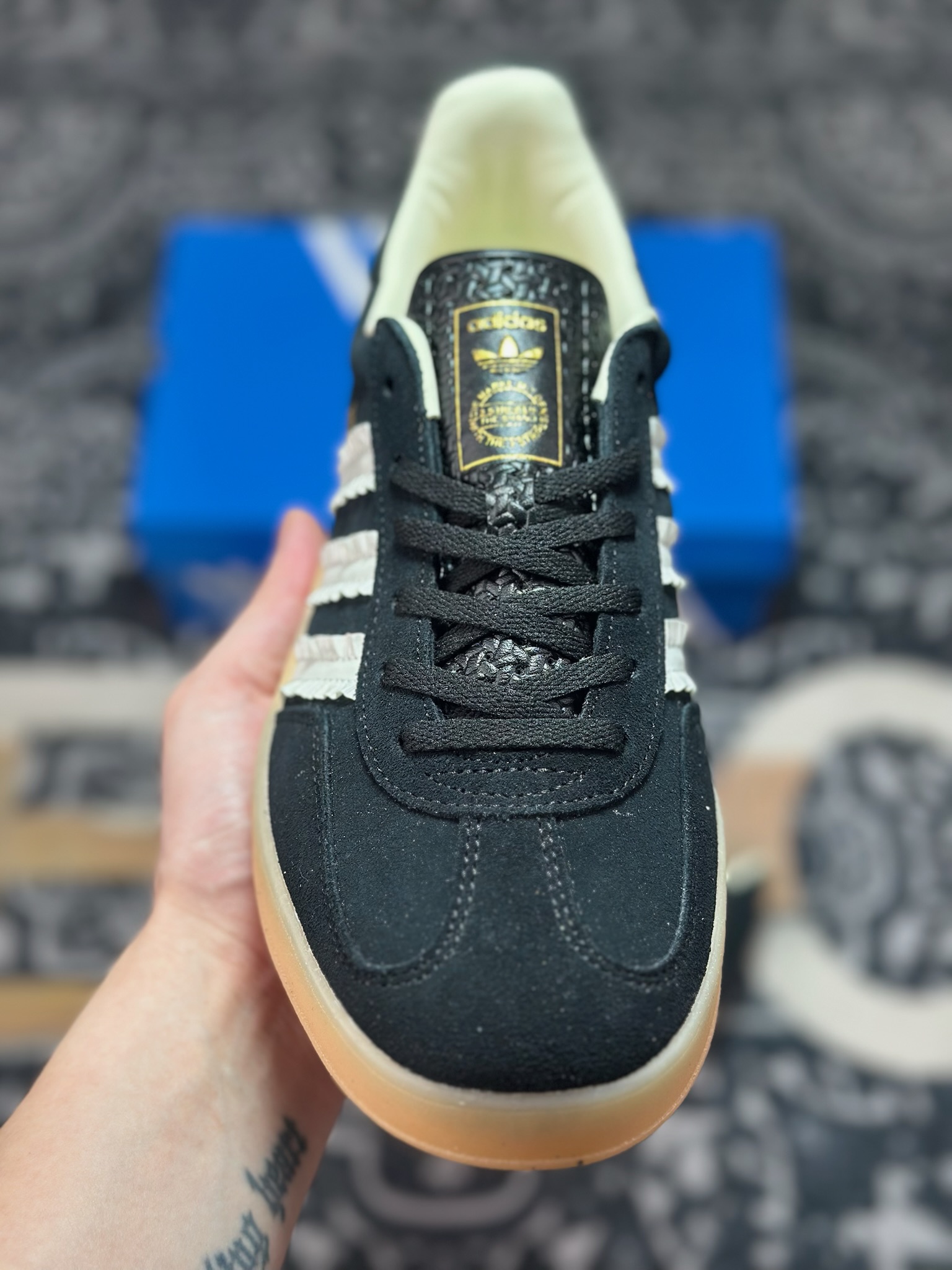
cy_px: 635
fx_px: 1760
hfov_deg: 30.3
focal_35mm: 48
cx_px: 476
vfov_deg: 39.7
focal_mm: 6.86
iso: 80
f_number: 1.78
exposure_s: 1/454
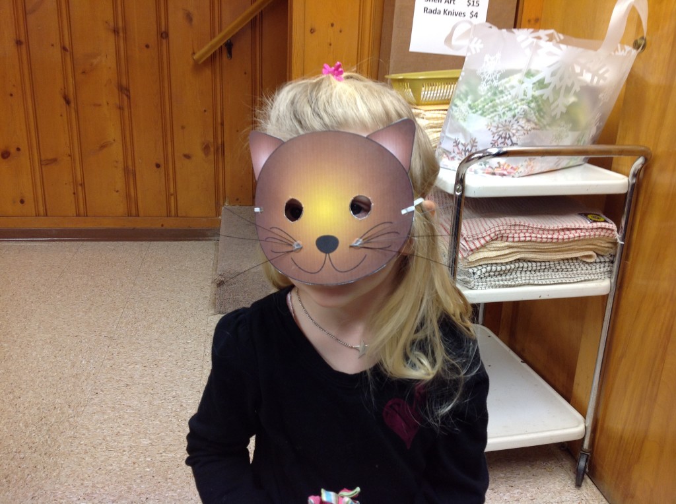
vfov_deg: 40.6
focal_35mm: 35
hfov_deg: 52.7
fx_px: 682
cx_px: 338
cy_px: 252
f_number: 2.4
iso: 64
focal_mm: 4.28
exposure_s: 1/30
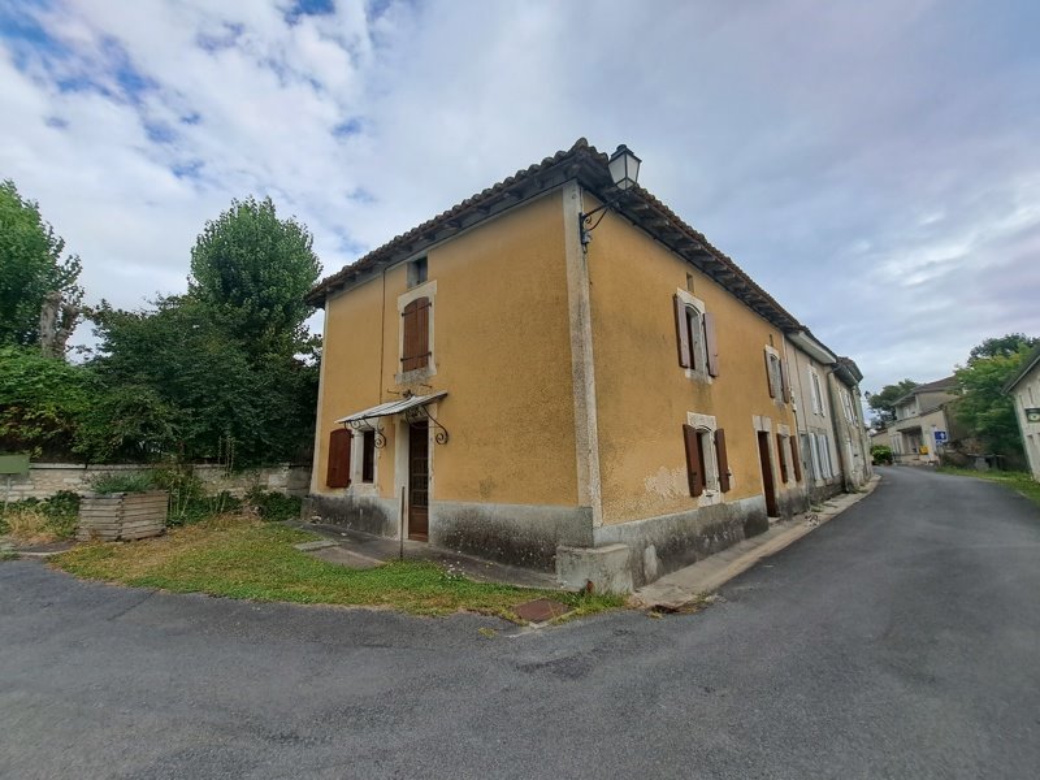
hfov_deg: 106.2
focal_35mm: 13
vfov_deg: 89.9
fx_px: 391
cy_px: 390
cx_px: 520
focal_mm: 1.74
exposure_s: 1/1736
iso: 50
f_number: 2.2
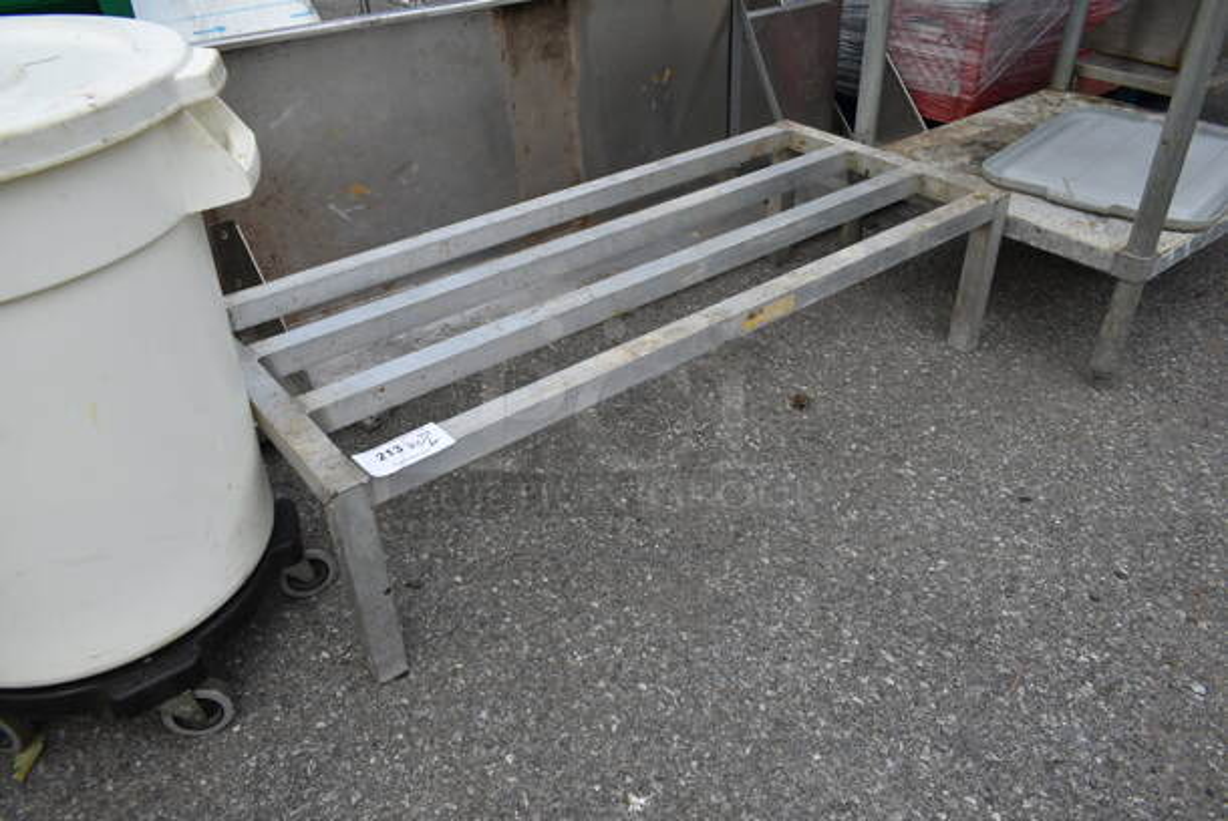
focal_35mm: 27
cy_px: 410
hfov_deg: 67.3
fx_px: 922
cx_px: 614
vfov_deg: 48.0
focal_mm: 18
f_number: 6.3
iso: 100
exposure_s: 1/160
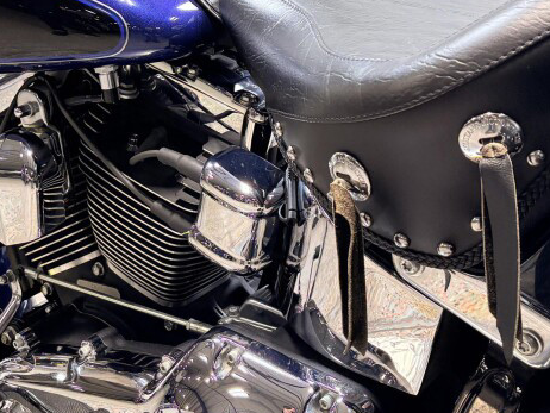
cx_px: 133
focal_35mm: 60
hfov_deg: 31.6
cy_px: 85
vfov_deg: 24.1
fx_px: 954
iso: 64
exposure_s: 1/120
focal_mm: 5.96
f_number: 1.6
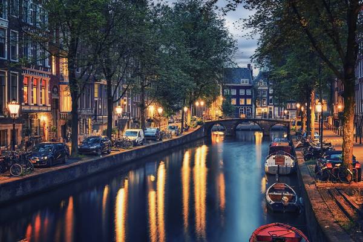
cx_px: 182
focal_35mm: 50
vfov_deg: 27.0
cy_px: 121
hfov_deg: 39.6
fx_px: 504
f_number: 9
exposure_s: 30
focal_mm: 50
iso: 64
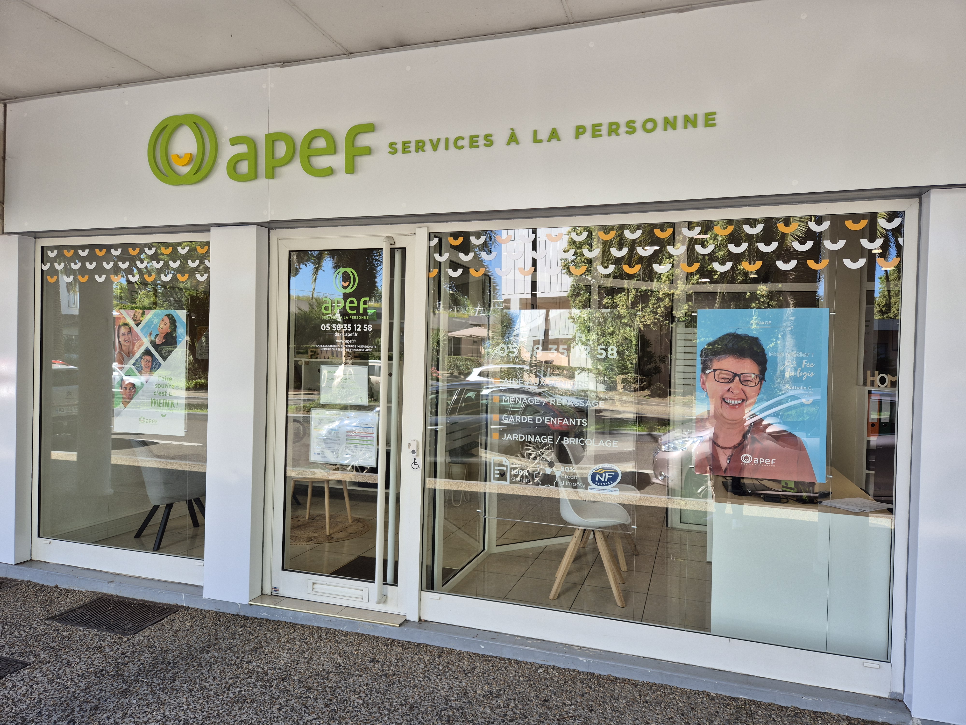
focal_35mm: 23
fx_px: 642
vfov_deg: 58.9
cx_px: 483
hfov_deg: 73.9
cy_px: 362
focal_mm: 5.4
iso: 25
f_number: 1.8
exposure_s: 1/158
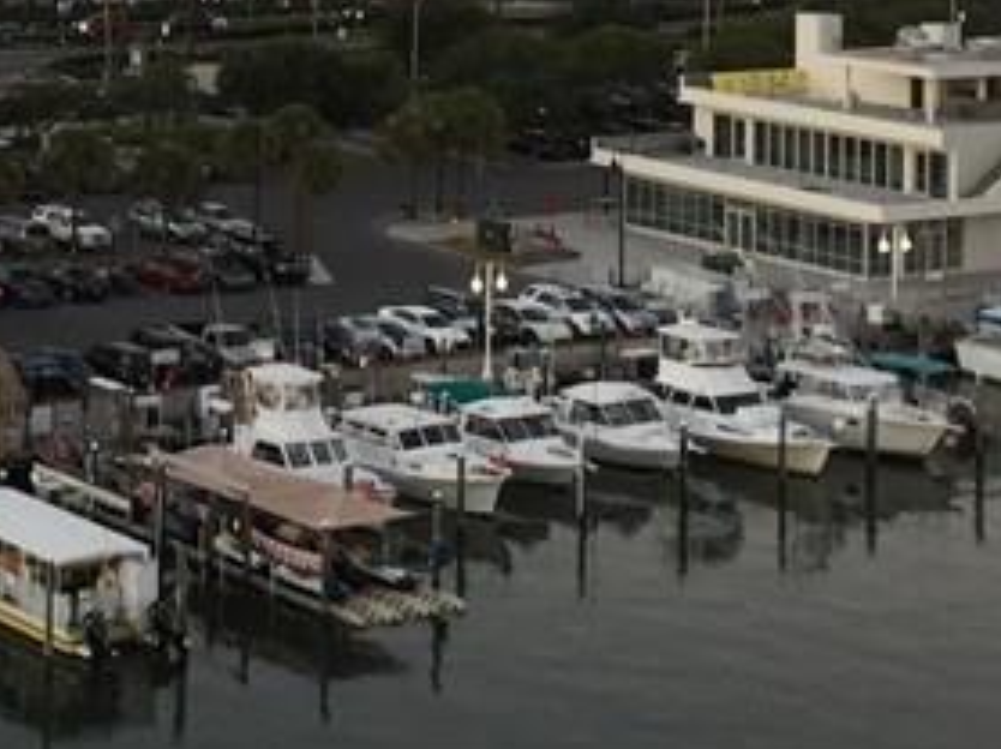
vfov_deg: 13.1
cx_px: -263
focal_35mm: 107
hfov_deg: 17.4
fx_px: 3091
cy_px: -382
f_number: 2.2
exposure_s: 1/60
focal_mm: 4.15
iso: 40
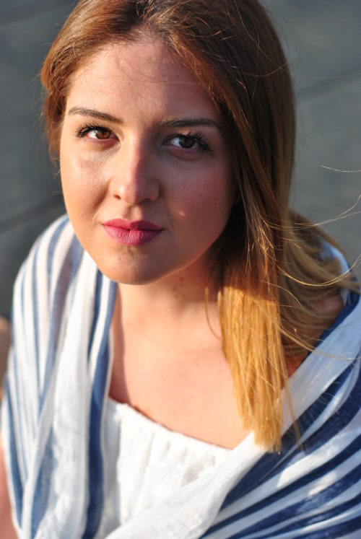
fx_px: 1125
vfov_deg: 27.0
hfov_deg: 18.2
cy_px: 270
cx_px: 180
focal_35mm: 75
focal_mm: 50
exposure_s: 1/1250
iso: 100
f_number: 3.2
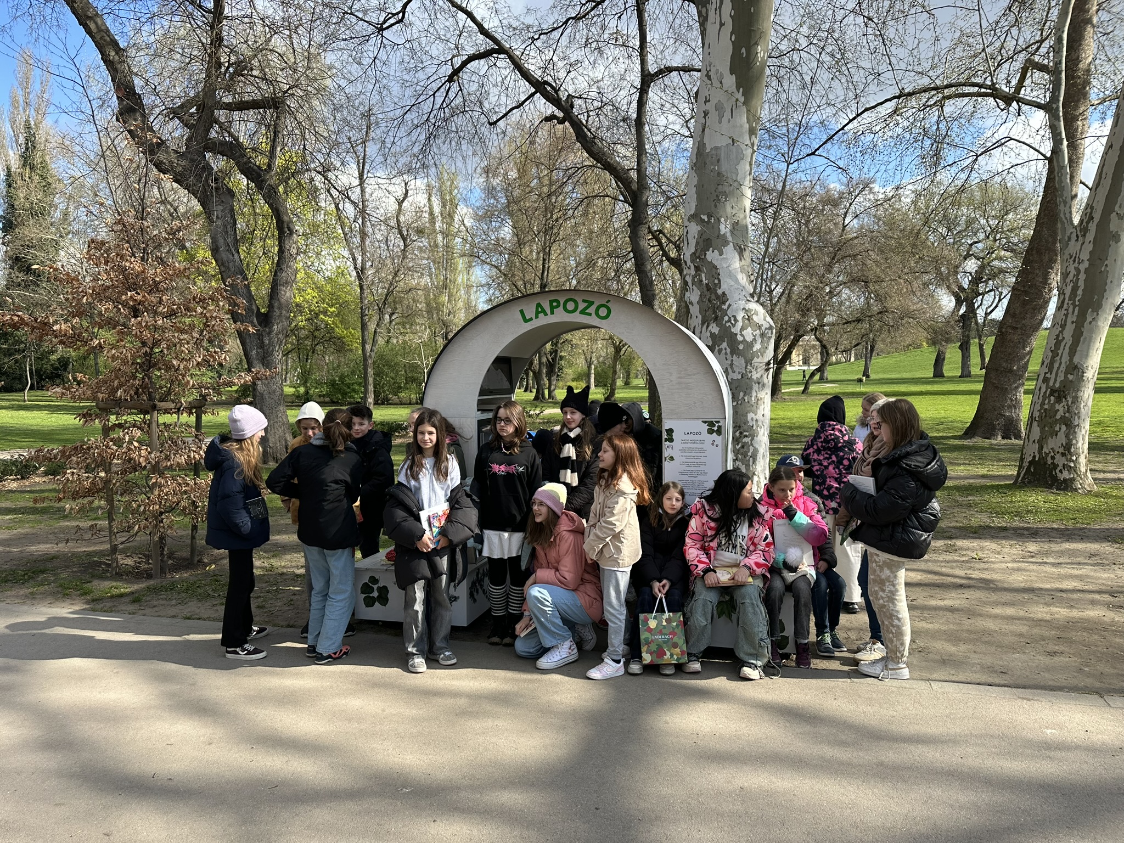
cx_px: 562
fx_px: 779
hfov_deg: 71.6
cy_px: 422
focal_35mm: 24
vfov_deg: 56.8
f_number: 1.78
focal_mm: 6.86
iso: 80
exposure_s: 1/1495
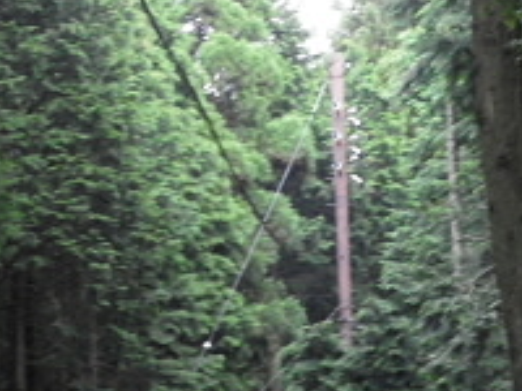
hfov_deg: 12.8
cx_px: 305
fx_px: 2322
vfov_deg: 9.6
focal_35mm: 154
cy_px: 258
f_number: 5.9
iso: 640
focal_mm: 13.9
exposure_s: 1/100
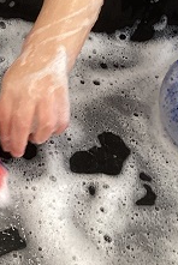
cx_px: -85
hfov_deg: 13.4
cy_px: -36
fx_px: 717
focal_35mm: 97
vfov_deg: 19.9
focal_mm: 3.3
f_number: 2.4
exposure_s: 1/60
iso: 200
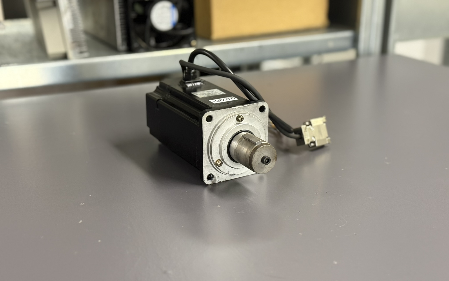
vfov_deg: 25.3
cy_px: 147
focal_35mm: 51
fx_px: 624
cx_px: 225
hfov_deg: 39.6
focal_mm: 6.76
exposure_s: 1/33
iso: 250
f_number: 1.78
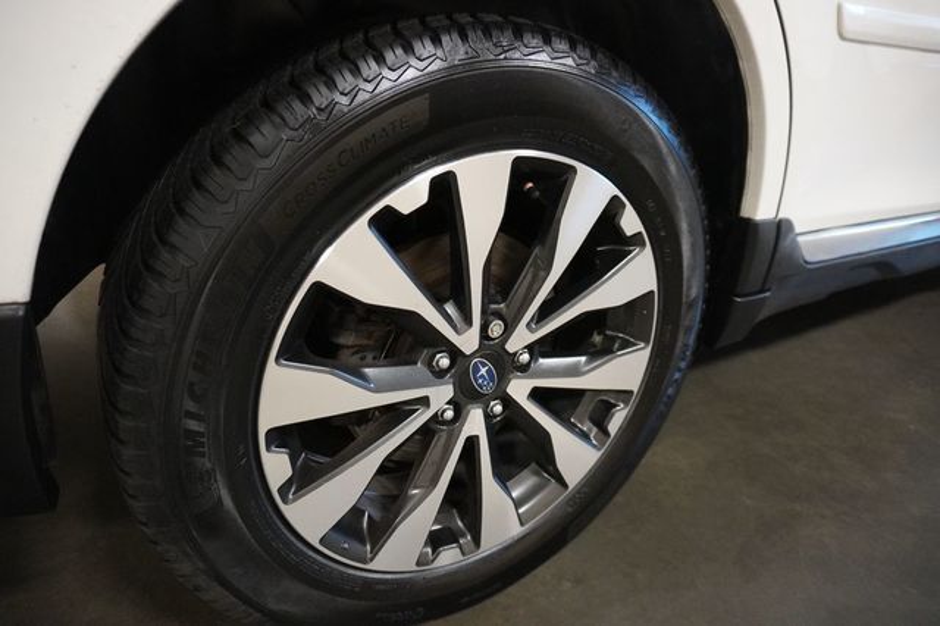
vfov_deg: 53.1
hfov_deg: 73.8
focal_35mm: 24
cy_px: 313
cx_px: 470
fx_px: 626
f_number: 3.5
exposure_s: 1/125
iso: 6400
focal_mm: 16
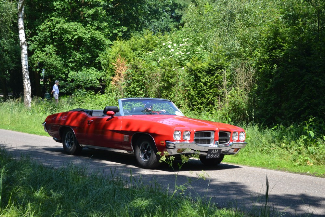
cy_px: 108
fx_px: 650
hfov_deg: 28.1
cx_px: 162
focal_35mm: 72
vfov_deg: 18.9
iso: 100
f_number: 5.6
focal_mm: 48
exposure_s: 1/125
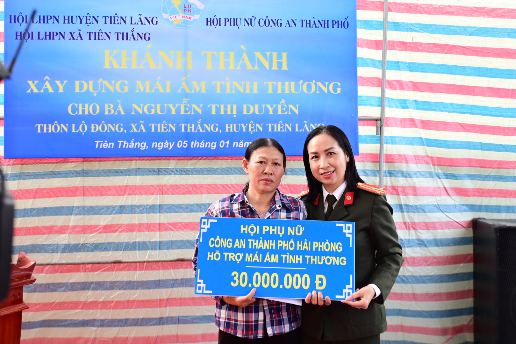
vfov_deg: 29.9
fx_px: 645
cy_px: 172
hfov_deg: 43.6
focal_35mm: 45
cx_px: 258
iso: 500
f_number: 5
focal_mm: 30
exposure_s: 1/200
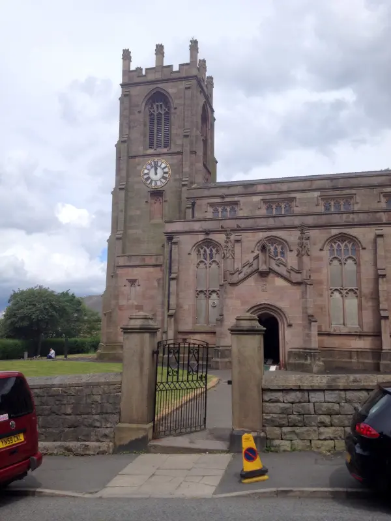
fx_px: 527
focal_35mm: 35
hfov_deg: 40.7
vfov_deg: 52.6
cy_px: 260
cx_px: 196
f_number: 2.4
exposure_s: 1/1727
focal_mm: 4.28
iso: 50
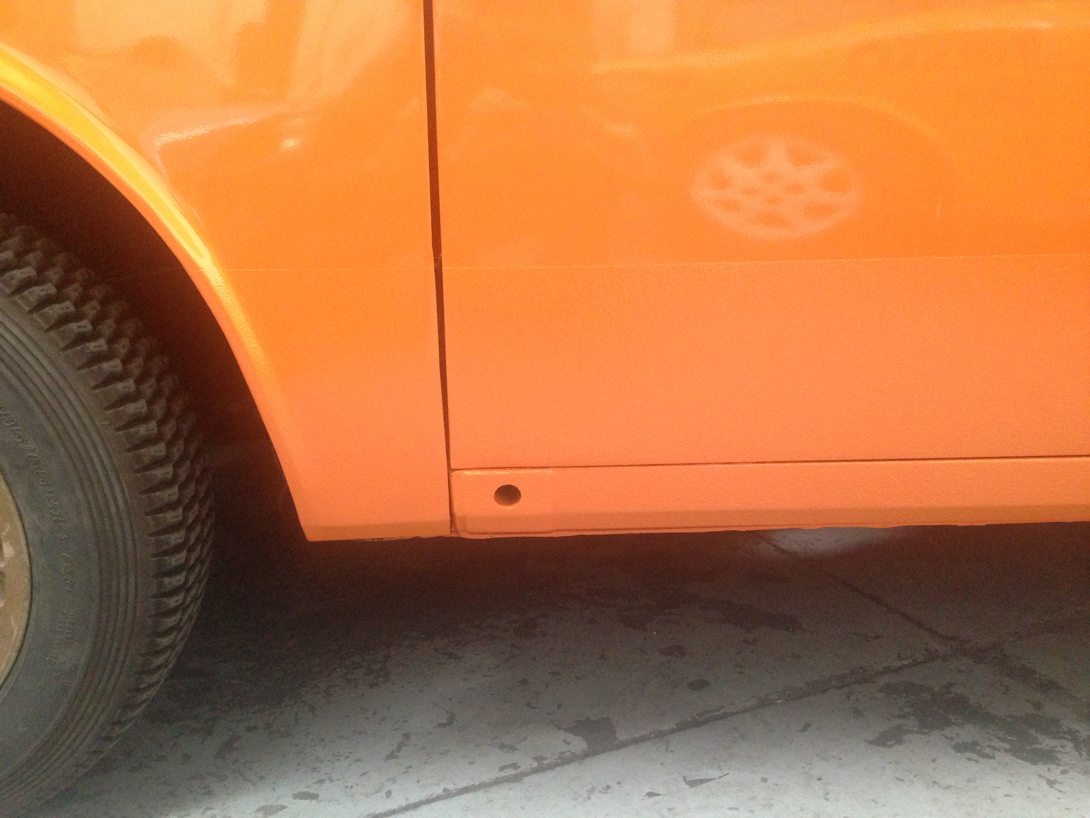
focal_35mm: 33
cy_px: 409
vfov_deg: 42.9
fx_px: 1039
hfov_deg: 55.4
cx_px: 545
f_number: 2.4
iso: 400
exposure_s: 1/17
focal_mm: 4.13
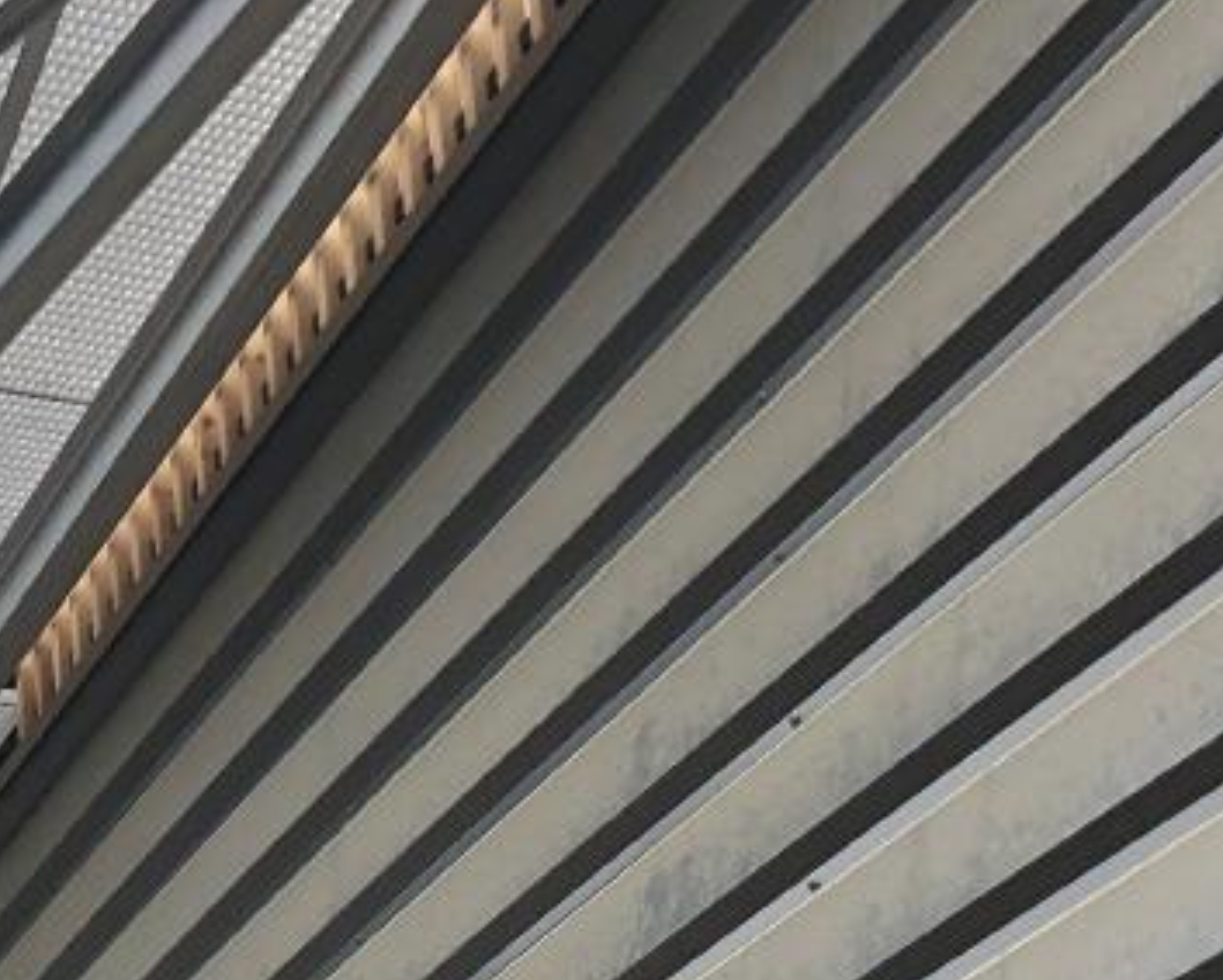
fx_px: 3586
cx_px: -409
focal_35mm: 99
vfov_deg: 14.3
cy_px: 1569
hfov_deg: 18.0
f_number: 1.8
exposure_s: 1/695
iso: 20
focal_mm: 3.99
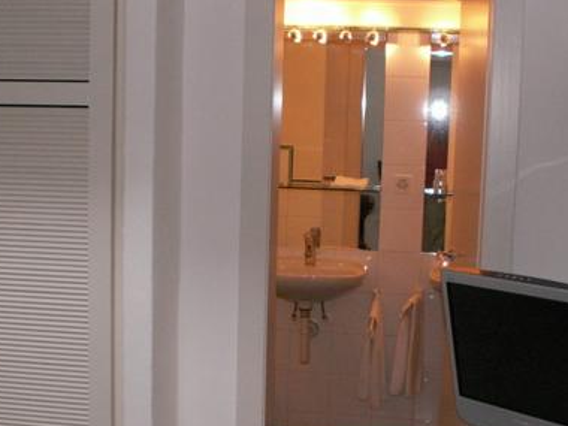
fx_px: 968
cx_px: 312
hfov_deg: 32.7
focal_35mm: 59
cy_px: 251
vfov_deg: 24.8
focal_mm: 5.86
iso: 160
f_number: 2.8
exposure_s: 1/40
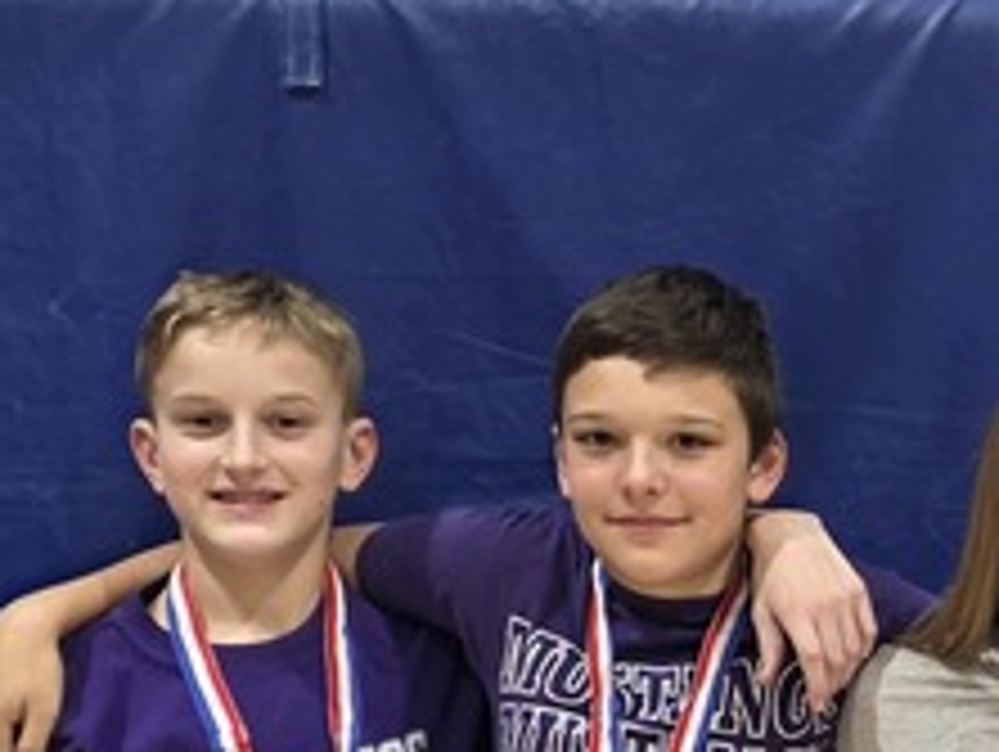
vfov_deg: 13.7
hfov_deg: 17.5
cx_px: 1256
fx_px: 3062
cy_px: 788
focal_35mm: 106
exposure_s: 1/120
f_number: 1.7
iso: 200
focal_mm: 6.3
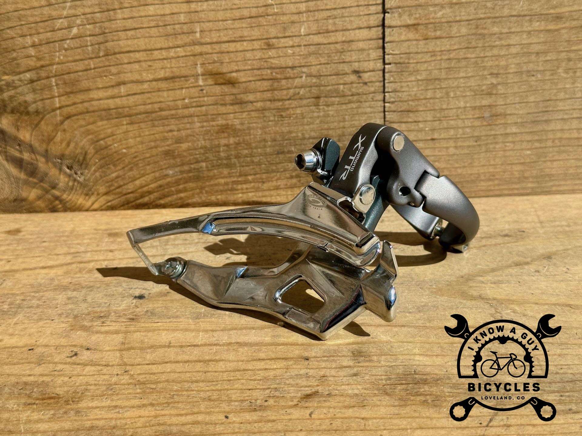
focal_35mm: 48
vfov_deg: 30.3
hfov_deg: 39.7
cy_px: 218
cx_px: 291
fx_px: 807
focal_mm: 6.86
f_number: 1.78
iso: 64
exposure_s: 1/4566
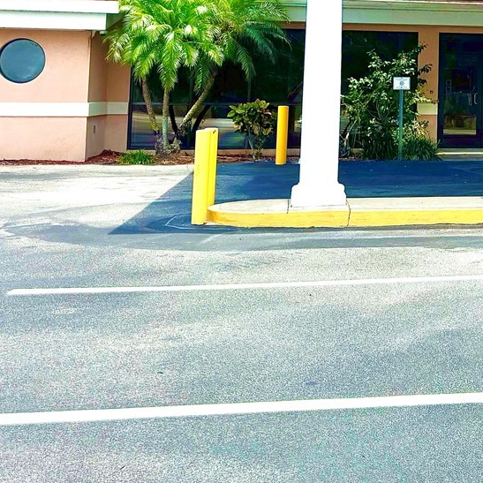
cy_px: -5
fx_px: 979
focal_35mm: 62
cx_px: 525
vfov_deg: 26.2
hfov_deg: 25.8
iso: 80
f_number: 1.78
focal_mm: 6.76
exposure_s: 1/4049
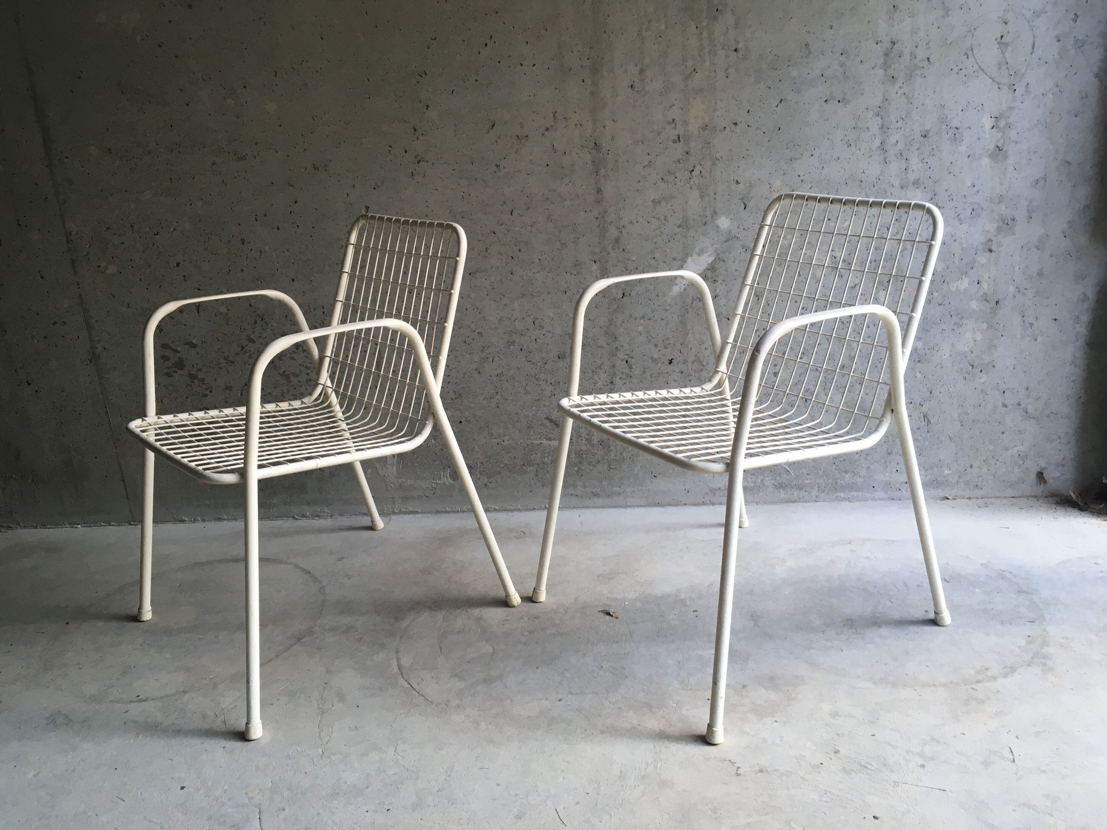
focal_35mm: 29
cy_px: 415
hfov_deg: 61.7
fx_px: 927
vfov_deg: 48.2
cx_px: 554
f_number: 2.2
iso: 25
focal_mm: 4.15
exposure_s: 1/33
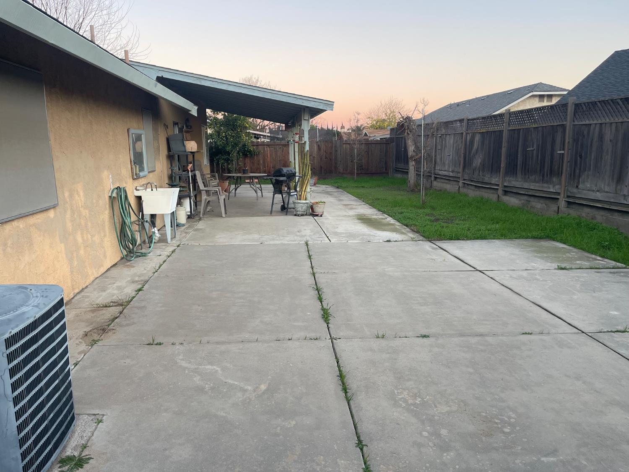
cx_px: 314
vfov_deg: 54.9
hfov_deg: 69.4
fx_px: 454
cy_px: 236
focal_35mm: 25
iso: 125
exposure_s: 1/121
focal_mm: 5.1
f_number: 1.6
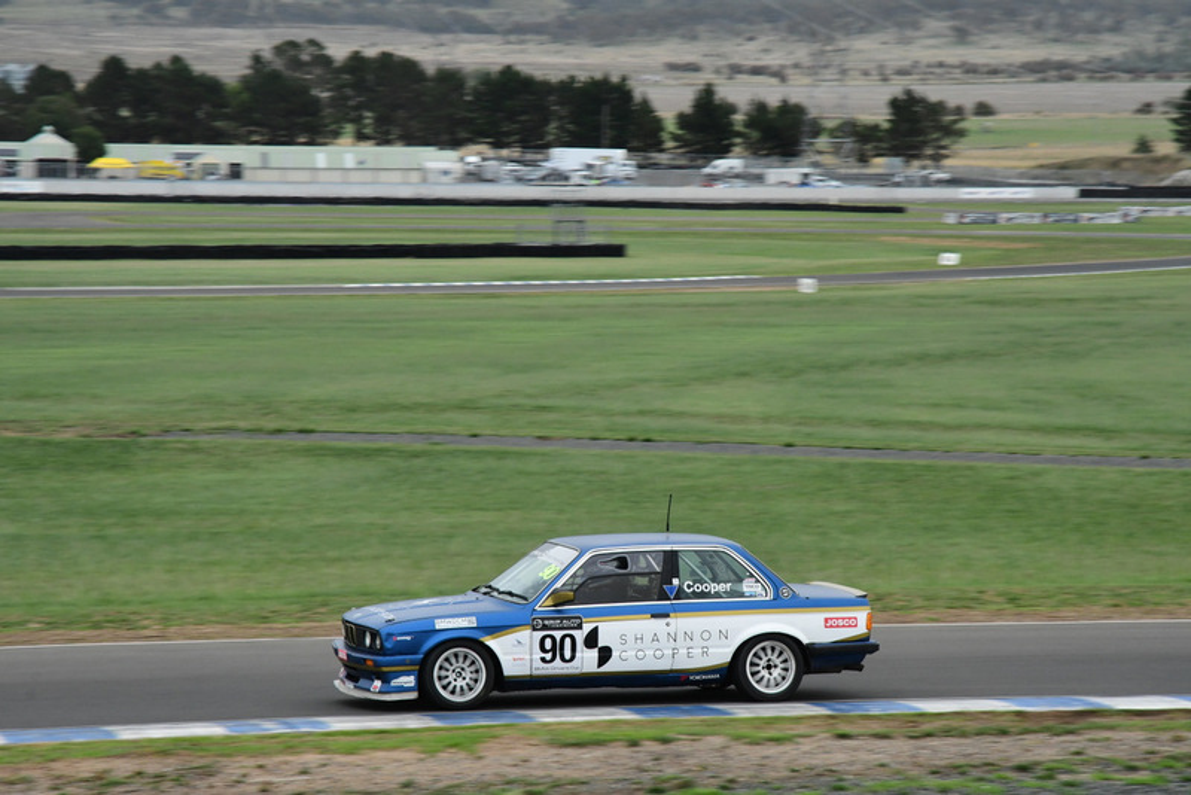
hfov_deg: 17.1
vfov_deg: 11.4
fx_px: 3971
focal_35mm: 120
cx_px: 596
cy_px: 398
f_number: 11
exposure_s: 1/320
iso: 1600
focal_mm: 80
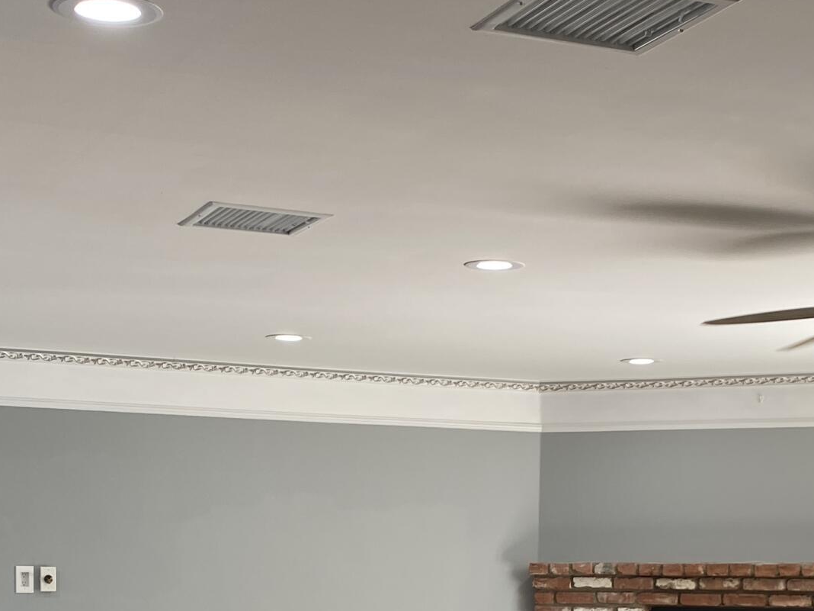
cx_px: 456
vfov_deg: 19.4
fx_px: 1717
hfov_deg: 26.7
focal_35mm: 73
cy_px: 655
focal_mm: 4.25
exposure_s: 1/120
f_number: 1.8
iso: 50
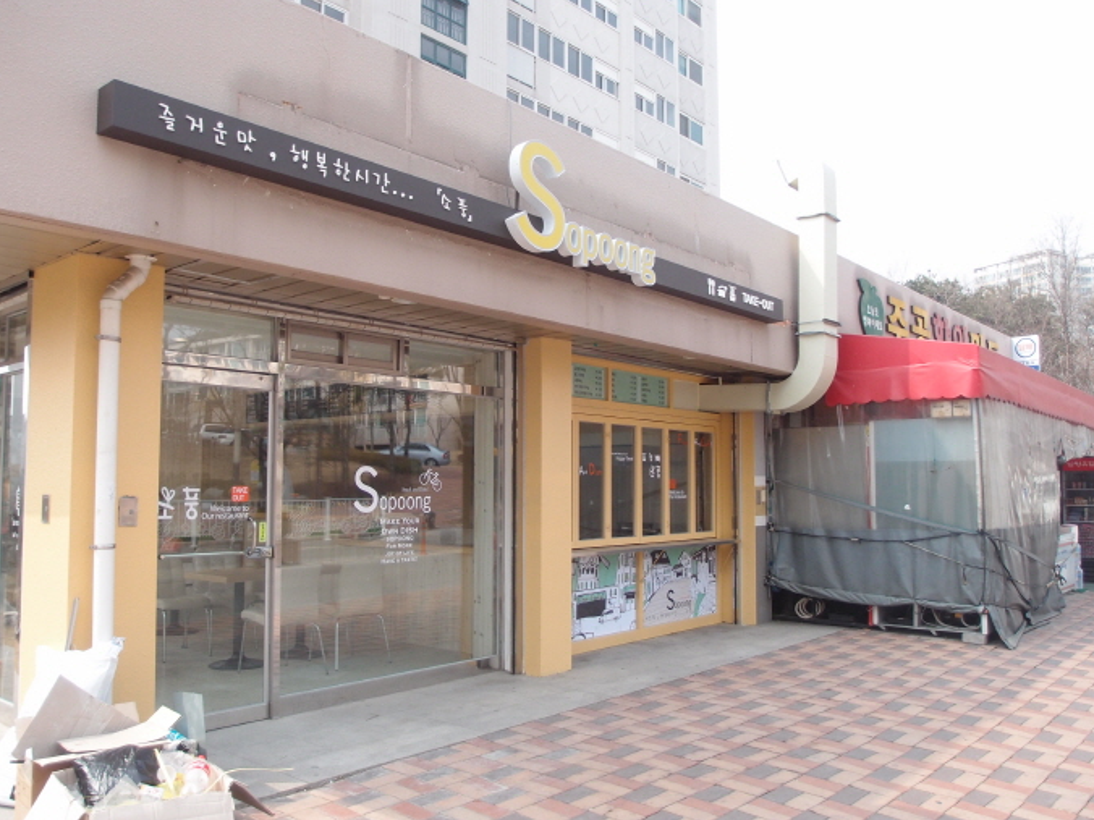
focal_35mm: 29
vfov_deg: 48.2
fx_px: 917
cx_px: 536
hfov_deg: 61.7
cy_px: 416
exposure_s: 1/2000
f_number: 1.8
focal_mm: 6
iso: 125
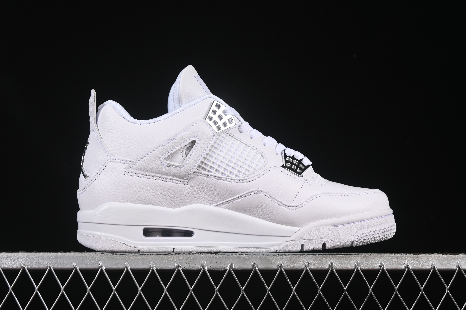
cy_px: 155
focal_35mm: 75
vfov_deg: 18.2
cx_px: 233
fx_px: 971
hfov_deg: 27.0
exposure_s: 1/100
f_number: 8
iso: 160
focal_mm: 50
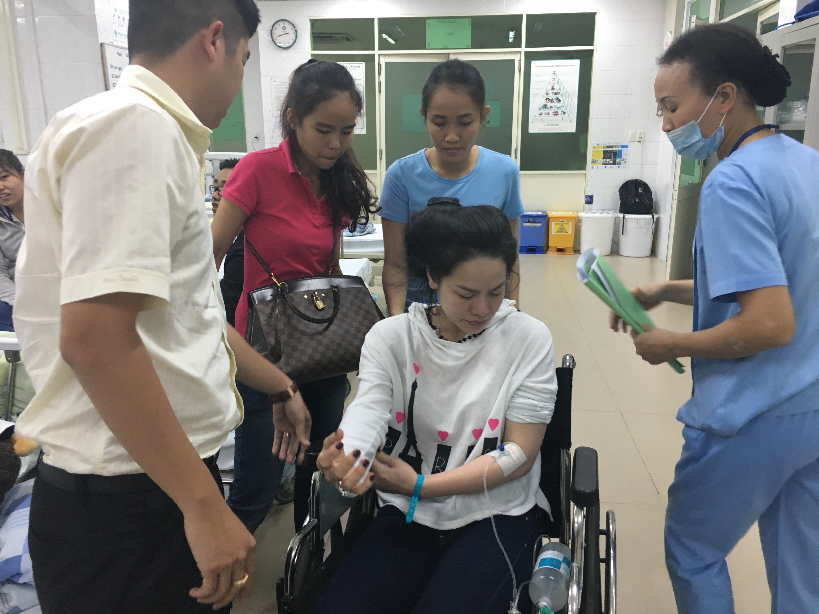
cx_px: 410
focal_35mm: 29
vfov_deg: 48.2
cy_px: 307
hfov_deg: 61.7
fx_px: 686
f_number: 2.2
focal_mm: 4.15
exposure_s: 1/33
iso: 125
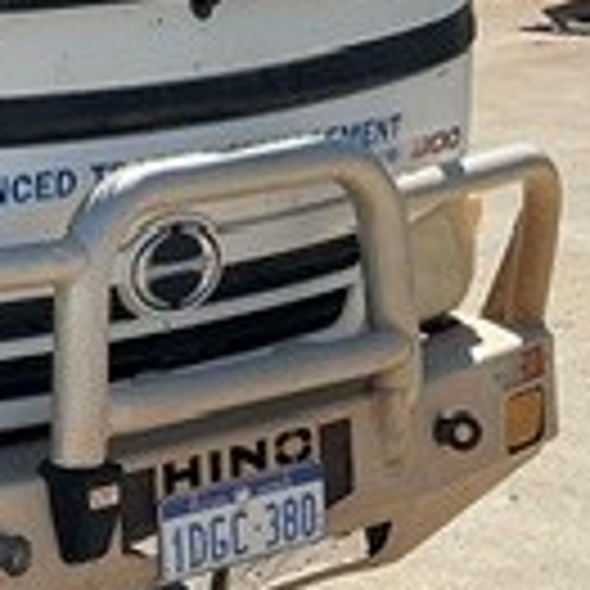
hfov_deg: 12.3
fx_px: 2410
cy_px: 50
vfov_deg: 13.8
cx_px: -608
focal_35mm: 125
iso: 16
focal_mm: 3
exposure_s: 1/1675
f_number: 1.8
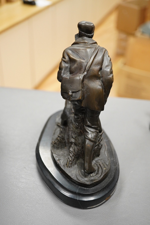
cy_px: 112
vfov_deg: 43.6
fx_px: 281
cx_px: 75
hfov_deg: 29.9
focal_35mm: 45
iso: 1250
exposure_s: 1/125
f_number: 3.5
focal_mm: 30
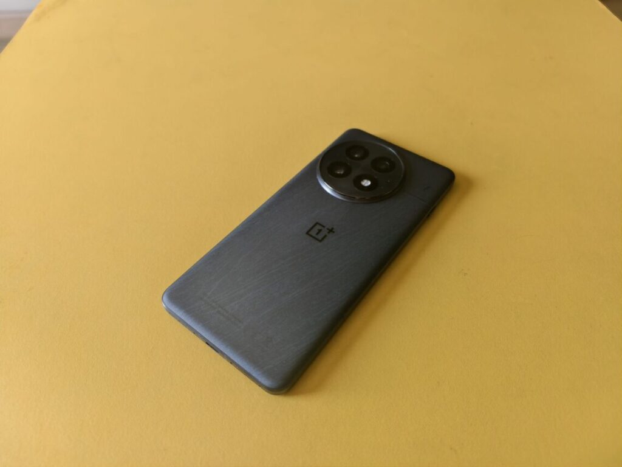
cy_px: 234
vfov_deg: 58.9
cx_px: 311
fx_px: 413
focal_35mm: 23
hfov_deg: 73.9
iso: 166
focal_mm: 6.54
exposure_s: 1/100
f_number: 1.57
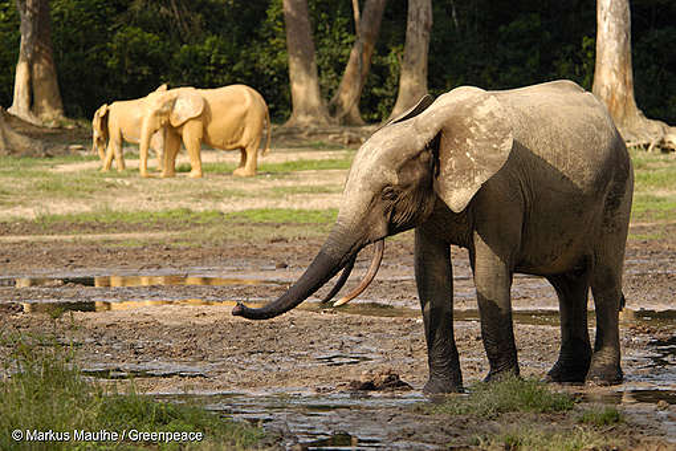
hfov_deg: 8.6
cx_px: 338
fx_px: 4506
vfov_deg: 5.7
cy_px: 226
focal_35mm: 240
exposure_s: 1/160
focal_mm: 160
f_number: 5
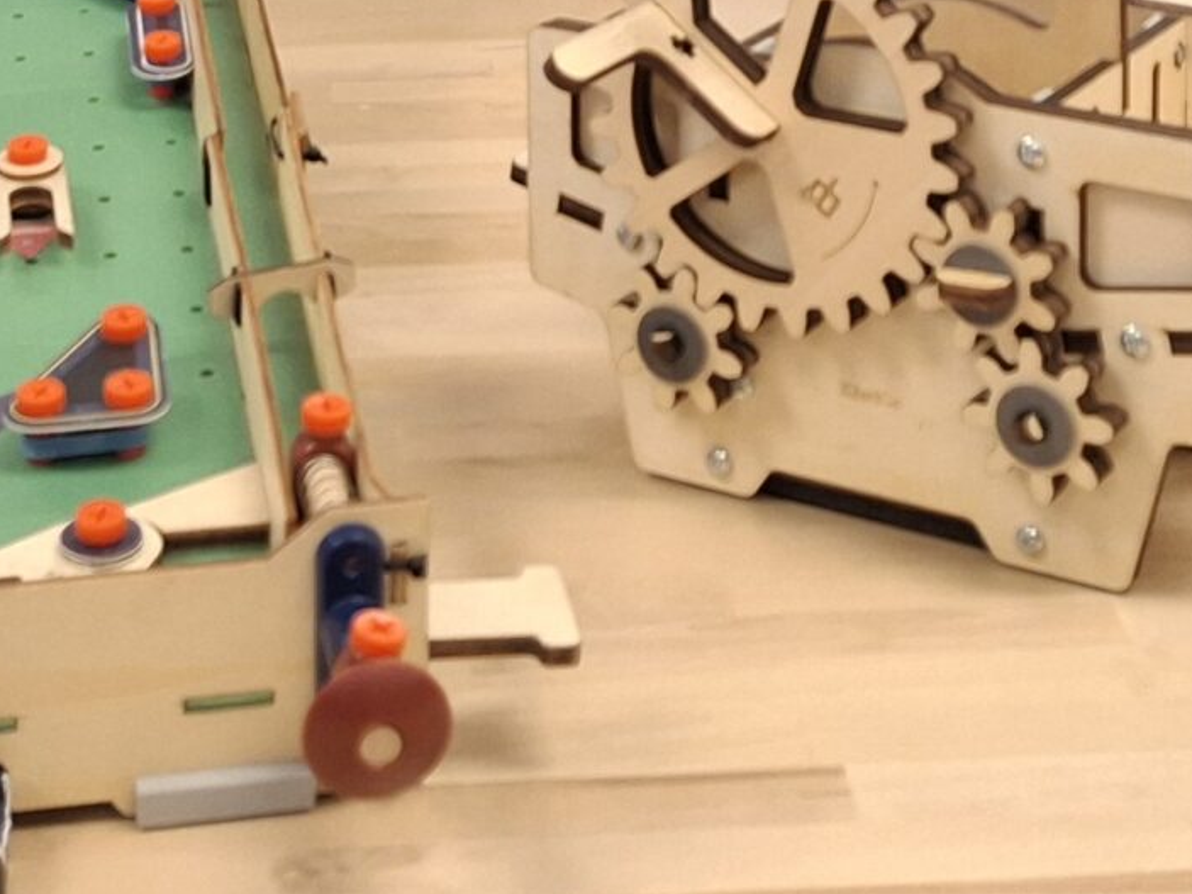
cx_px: 607
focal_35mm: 91
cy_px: -646
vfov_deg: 14.5
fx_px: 3133
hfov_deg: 21.5
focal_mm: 4.69
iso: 125
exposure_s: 1/120
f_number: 1.8
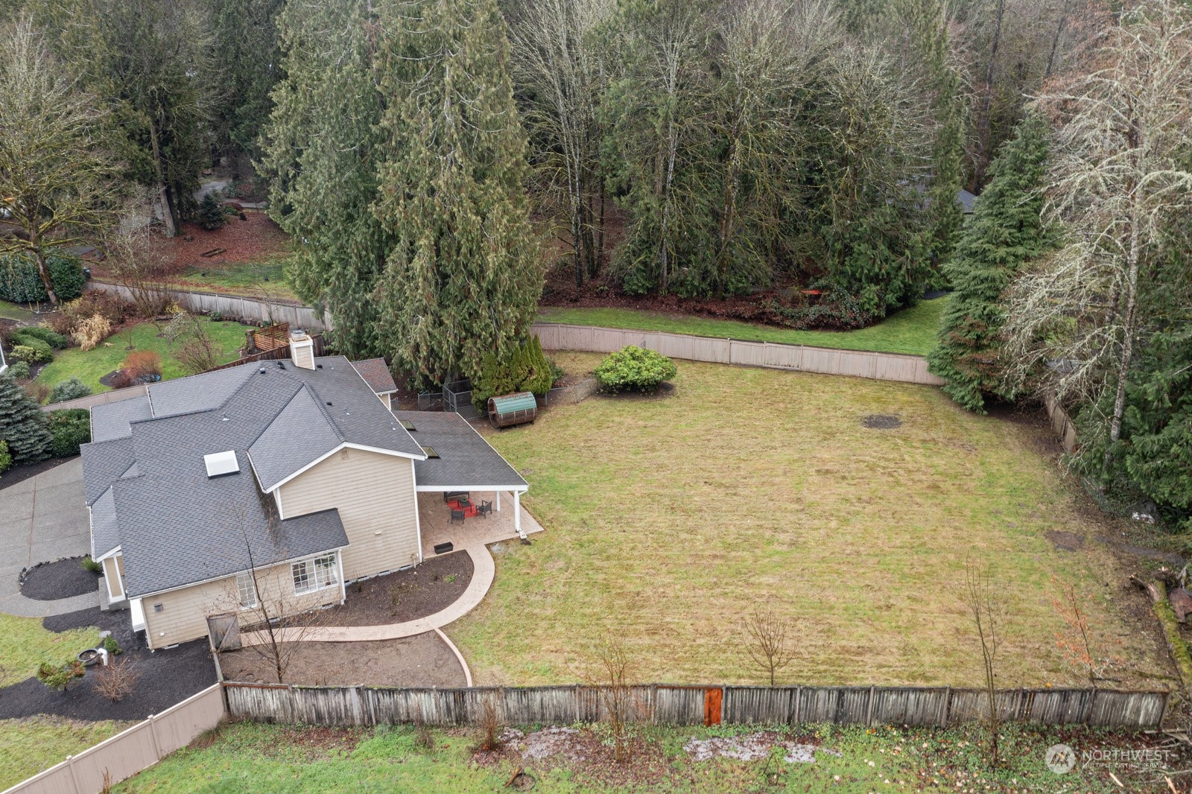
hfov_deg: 65.5
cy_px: 397
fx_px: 927
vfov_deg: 46.4
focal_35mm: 28
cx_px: 596
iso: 100
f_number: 7.1
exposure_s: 1.3
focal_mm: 10.26
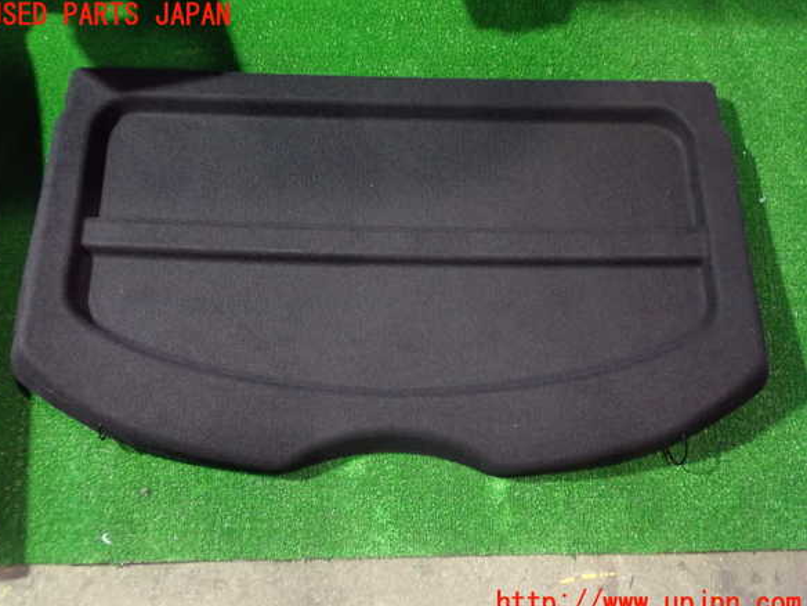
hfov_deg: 50.1
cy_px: 310
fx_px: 863
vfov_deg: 38.7
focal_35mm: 37
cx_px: 394
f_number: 2.5
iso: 800
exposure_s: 1/13
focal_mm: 6.37
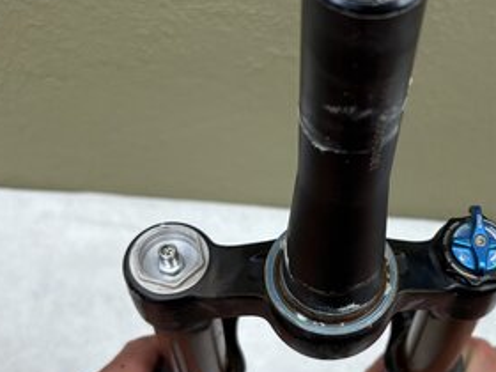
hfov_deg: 34.0
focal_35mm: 55
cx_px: 386
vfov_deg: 26.5
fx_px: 788
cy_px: 223
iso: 50
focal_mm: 5.96
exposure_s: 1/369
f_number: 1.6
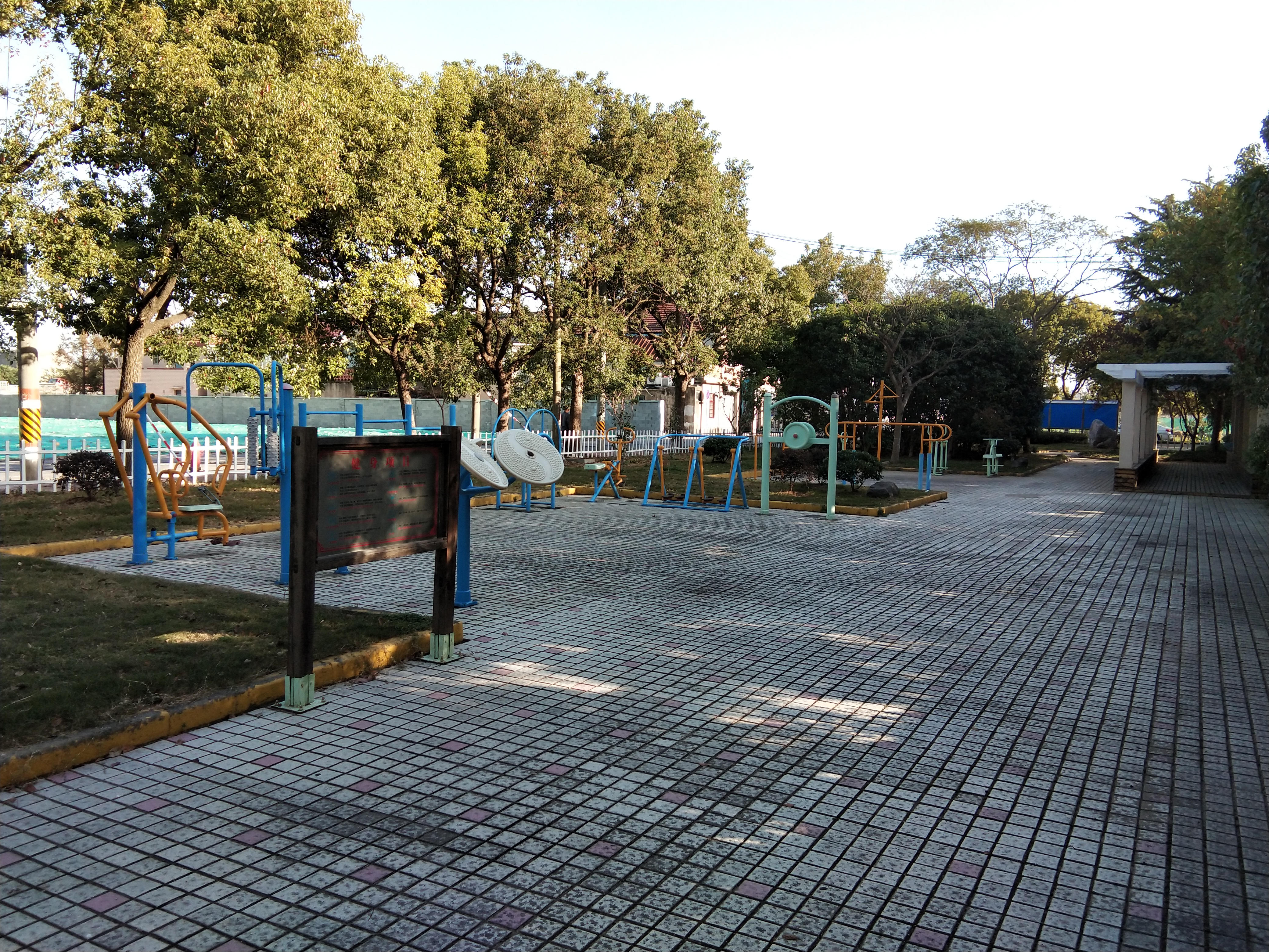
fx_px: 1136
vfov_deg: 45.4
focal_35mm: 31
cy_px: 476
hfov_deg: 58.4
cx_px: 634
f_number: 2.2
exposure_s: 1/241
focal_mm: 3.69
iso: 50
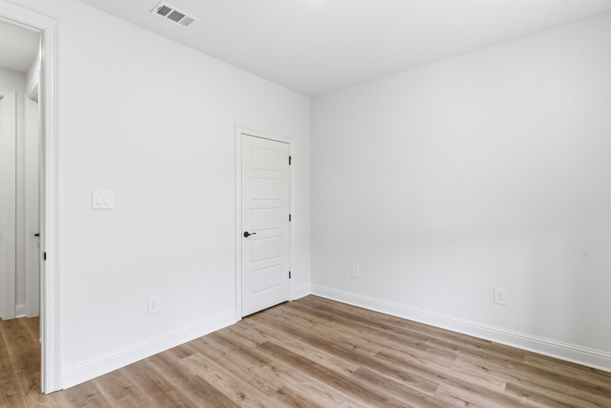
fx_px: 289
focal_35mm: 17
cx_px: 306
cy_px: 204
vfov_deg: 70.5
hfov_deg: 93.3
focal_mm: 17
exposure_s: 1/100
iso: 500
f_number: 8
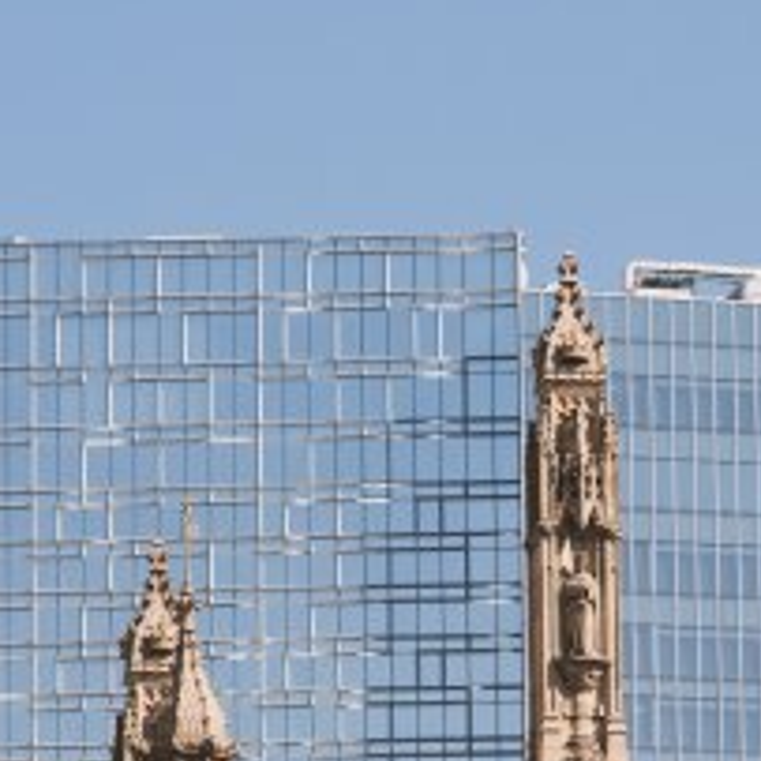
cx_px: 604
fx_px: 7661
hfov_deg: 5.7
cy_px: 720
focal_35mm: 308
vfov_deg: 5.7
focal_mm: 80
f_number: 6.4
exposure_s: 1/420
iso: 125
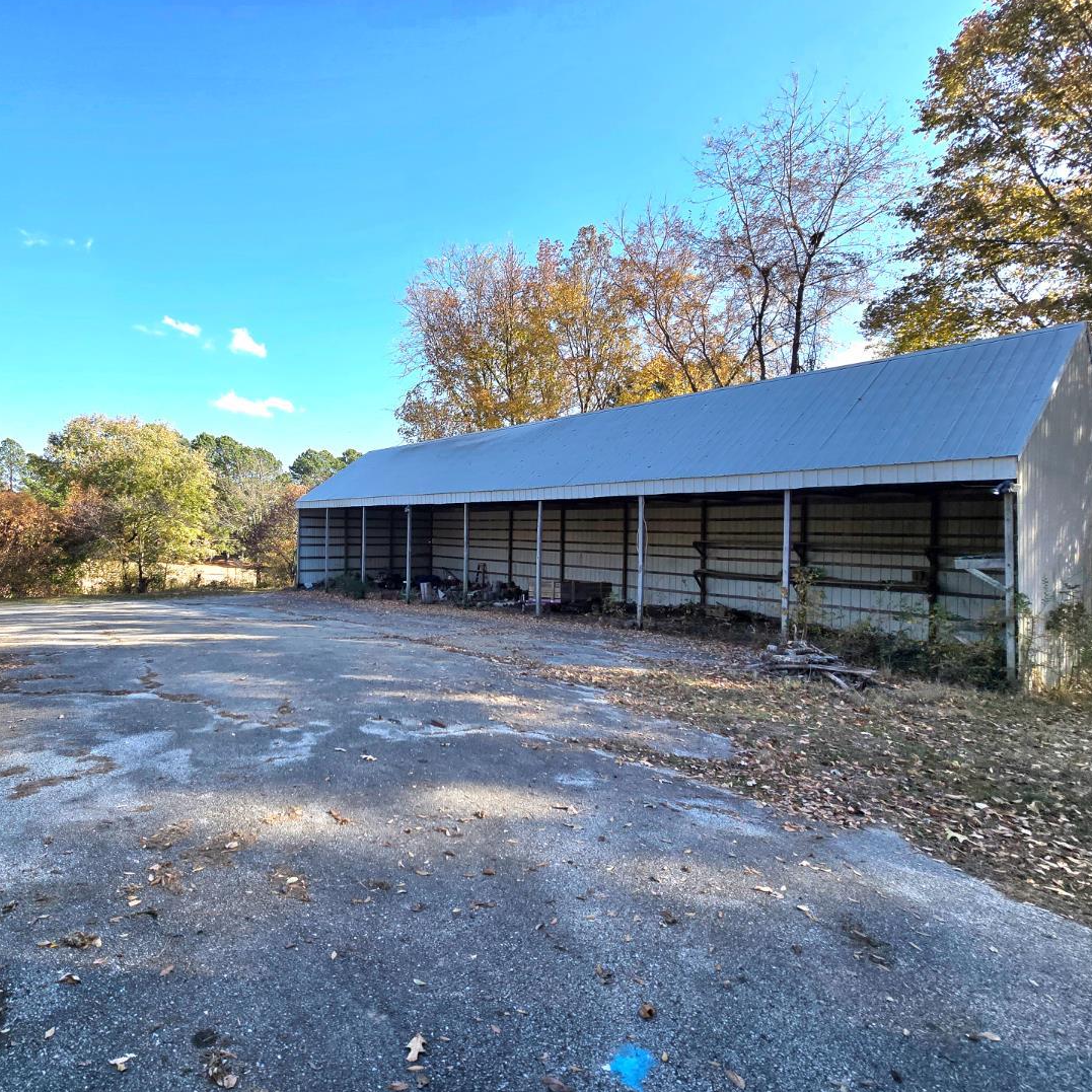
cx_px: 397
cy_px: 529
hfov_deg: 85.4
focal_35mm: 16
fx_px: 571
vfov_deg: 87.4
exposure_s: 1/1111
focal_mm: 2.2
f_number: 2.2
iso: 50
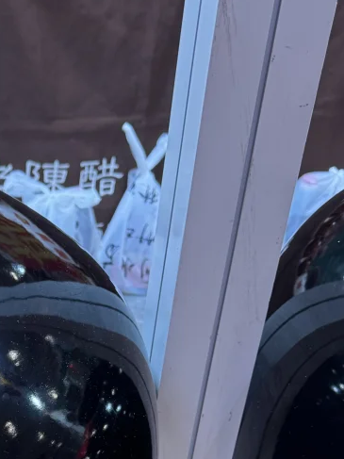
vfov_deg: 25.3
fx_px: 941
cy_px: 515
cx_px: -29
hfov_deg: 19.9
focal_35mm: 71
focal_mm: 6.76
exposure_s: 1/100
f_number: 1.78
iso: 125
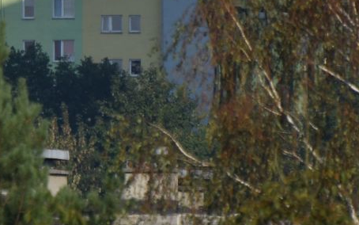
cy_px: -28
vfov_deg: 0.6
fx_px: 20238
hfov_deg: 1.0
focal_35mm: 2068
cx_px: -159
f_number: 5.6
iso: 100
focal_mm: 300
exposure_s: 1/1000
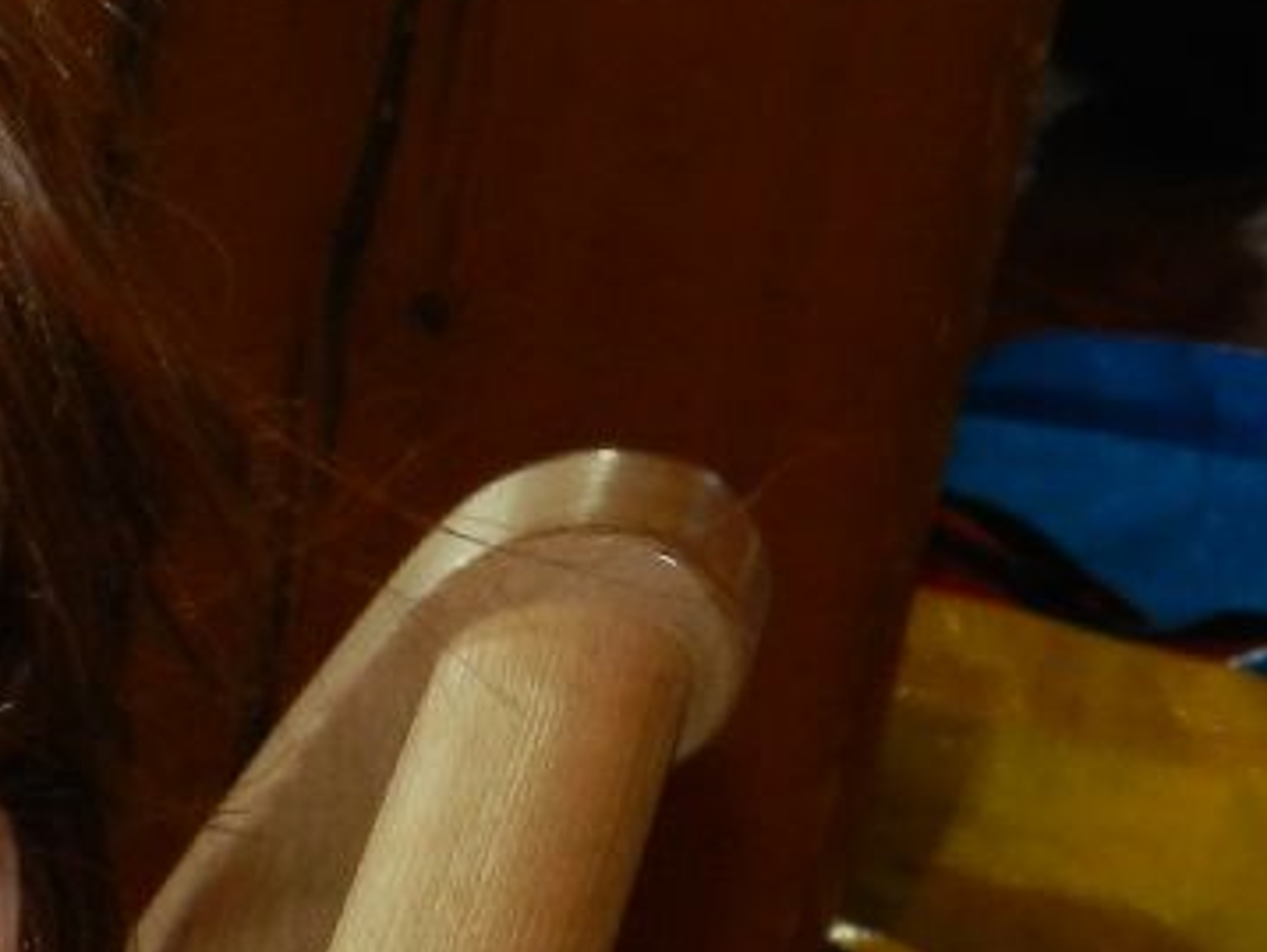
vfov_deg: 6.7
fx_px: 8131
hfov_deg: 8.4
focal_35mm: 222
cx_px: -1341
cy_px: 1145
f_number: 4.4
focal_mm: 9.4
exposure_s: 1/30
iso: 200
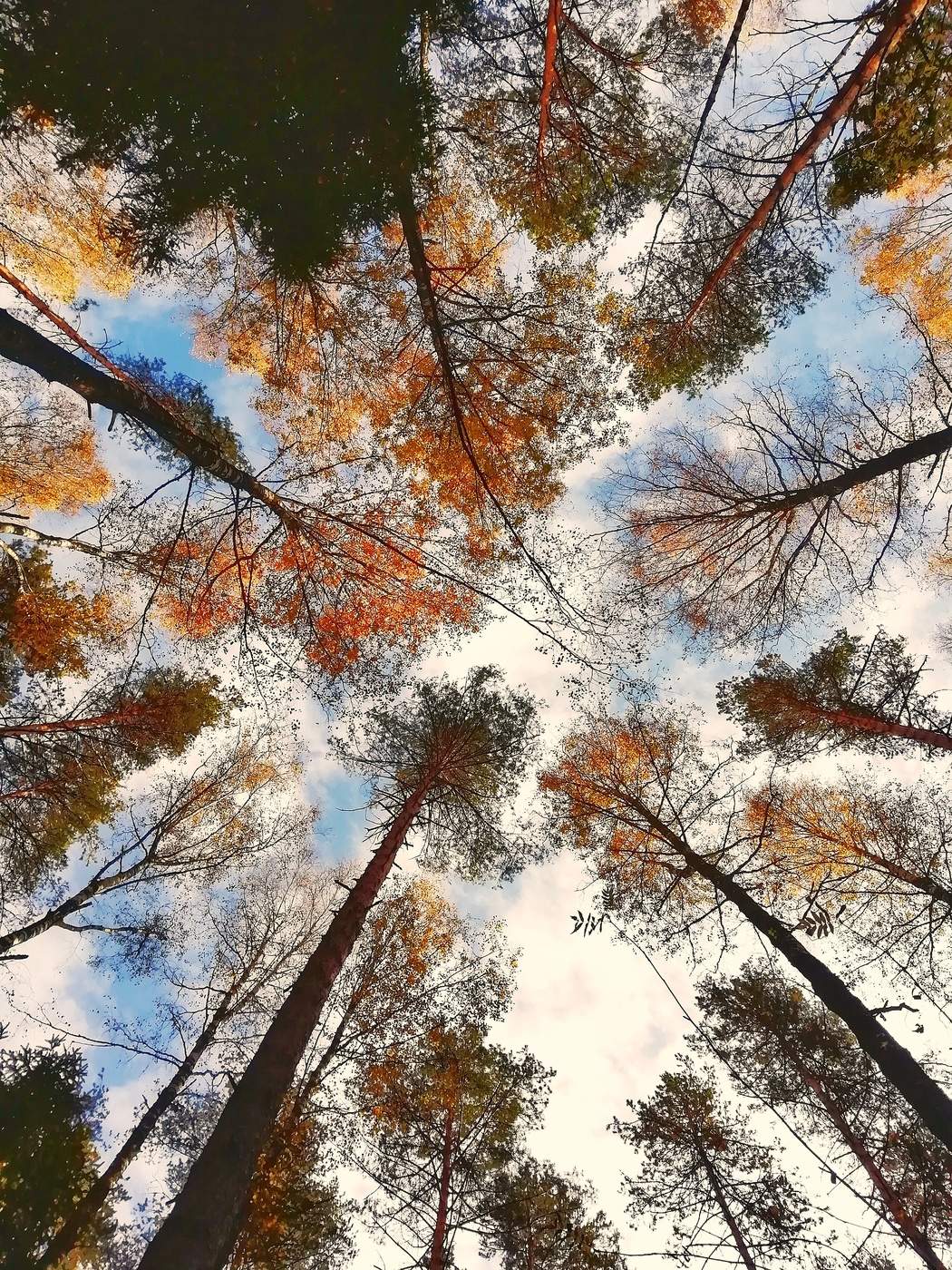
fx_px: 953
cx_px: 476
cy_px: 635
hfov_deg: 53.1
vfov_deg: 67.3
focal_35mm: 26
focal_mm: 3.46
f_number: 2.2
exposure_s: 1/949
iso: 50
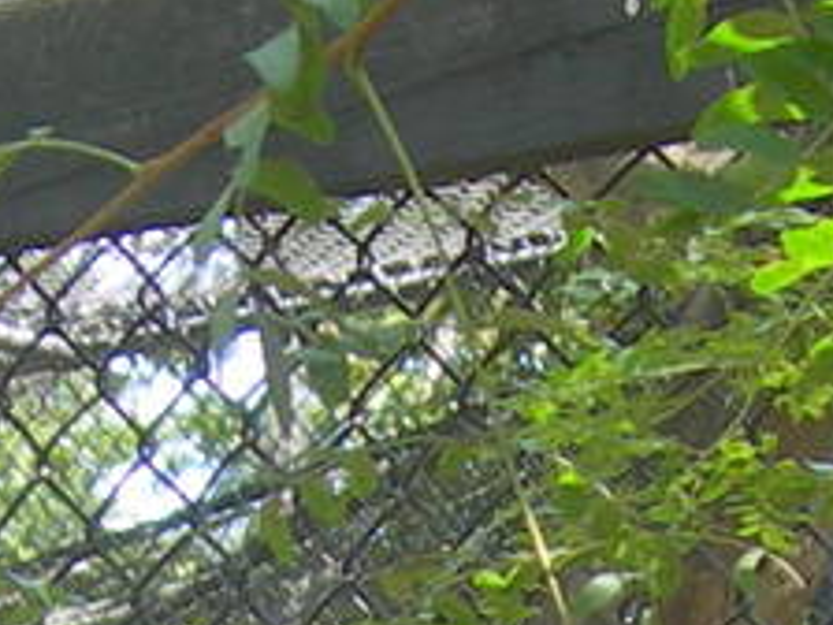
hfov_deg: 7.3
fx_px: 6521
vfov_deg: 5.2
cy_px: 1838
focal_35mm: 271
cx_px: 755
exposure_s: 1/77.3
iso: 50
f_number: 2.8
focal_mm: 7.8
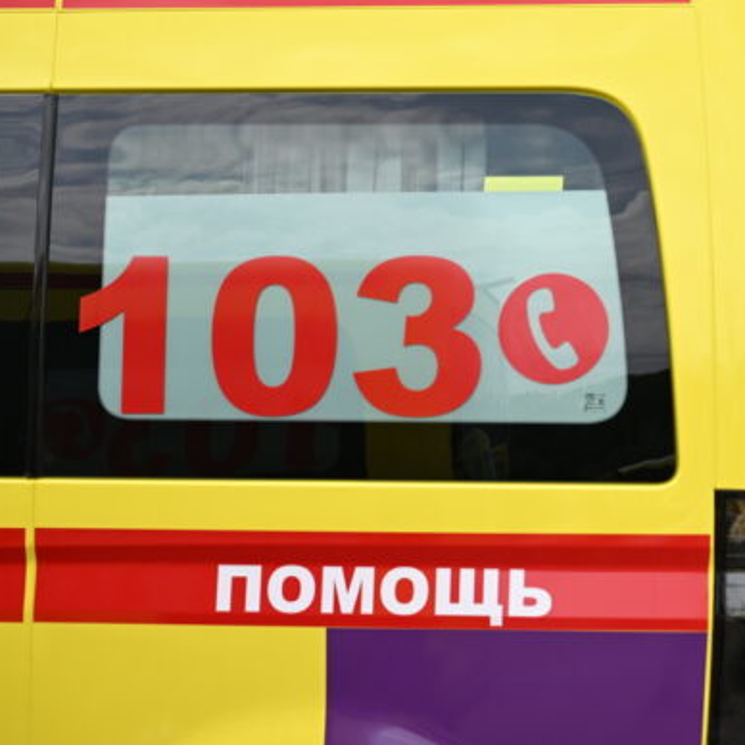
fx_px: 2118
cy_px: 296
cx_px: 678
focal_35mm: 87
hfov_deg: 19.6
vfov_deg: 19.9
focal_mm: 53
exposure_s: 1/400
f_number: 5.6
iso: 125
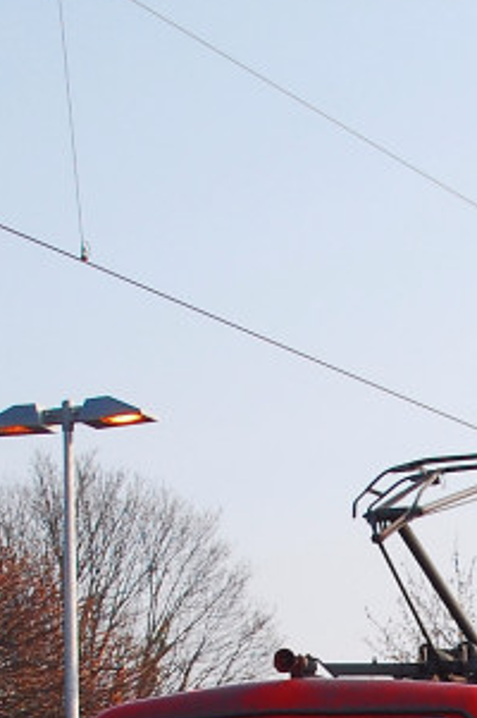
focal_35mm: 143
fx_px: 2848
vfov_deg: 13.7
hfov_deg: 9.5
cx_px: 489
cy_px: 1014
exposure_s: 1/500
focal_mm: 28
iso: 400
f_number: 8
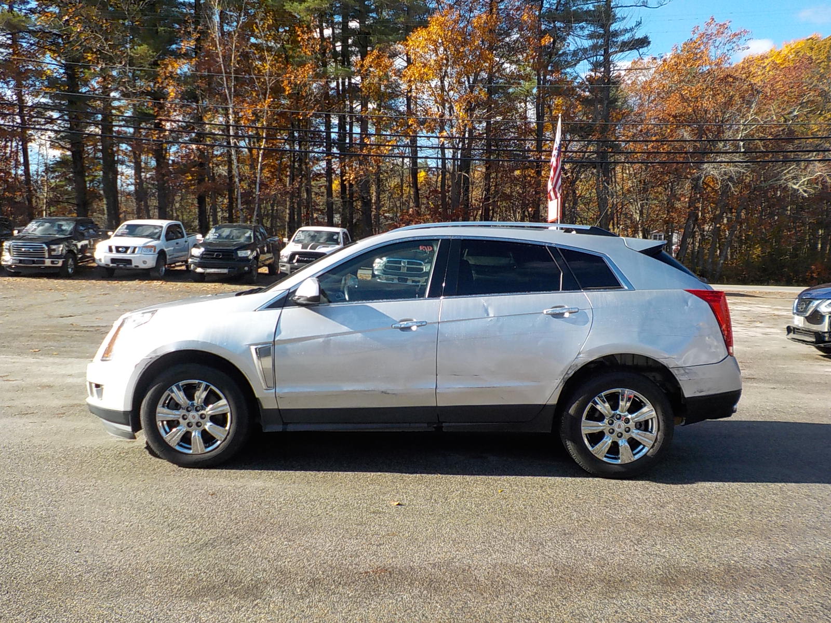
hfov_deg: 60.0
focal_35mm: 30
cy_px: 312
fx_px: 720
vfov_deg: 46.8
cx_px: 416
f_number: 3.3
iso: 125
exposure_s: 1/640
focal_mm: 4.1
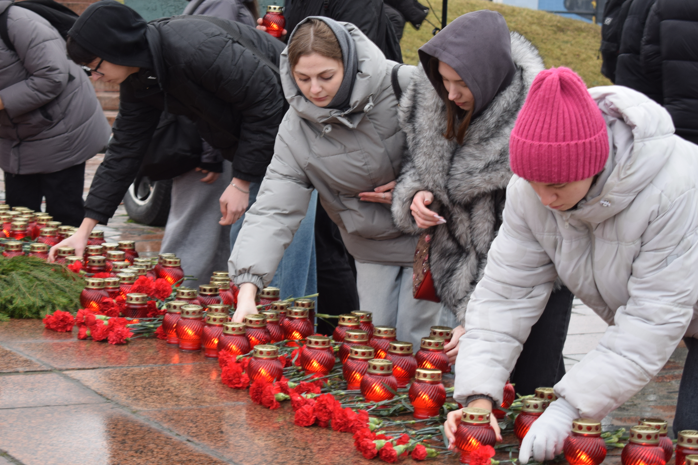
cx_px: 271
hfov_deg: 20.0
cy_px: 219
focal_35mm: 102
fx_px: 1978
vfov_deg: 13.4
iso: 400
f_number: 5.6
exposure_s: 1/80
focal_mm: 52
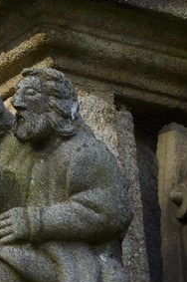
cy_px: -127
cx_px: -337
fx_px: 1945
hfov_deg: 5.2
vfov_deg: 8.1
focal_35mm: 249
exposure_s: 1/200
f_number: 9
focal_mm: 44
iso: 200
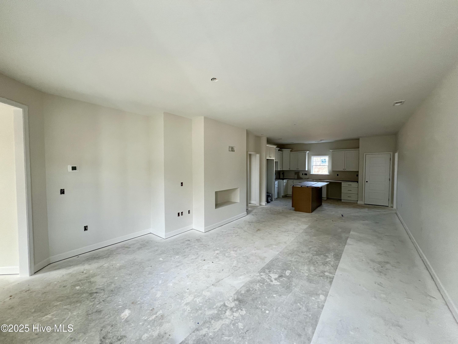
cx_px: 229
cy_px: 172
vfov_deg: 89.9
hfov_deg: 106.2
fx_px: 172
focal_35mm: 13
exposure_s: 1/99
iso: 200
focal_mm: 1.57
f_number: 1.8
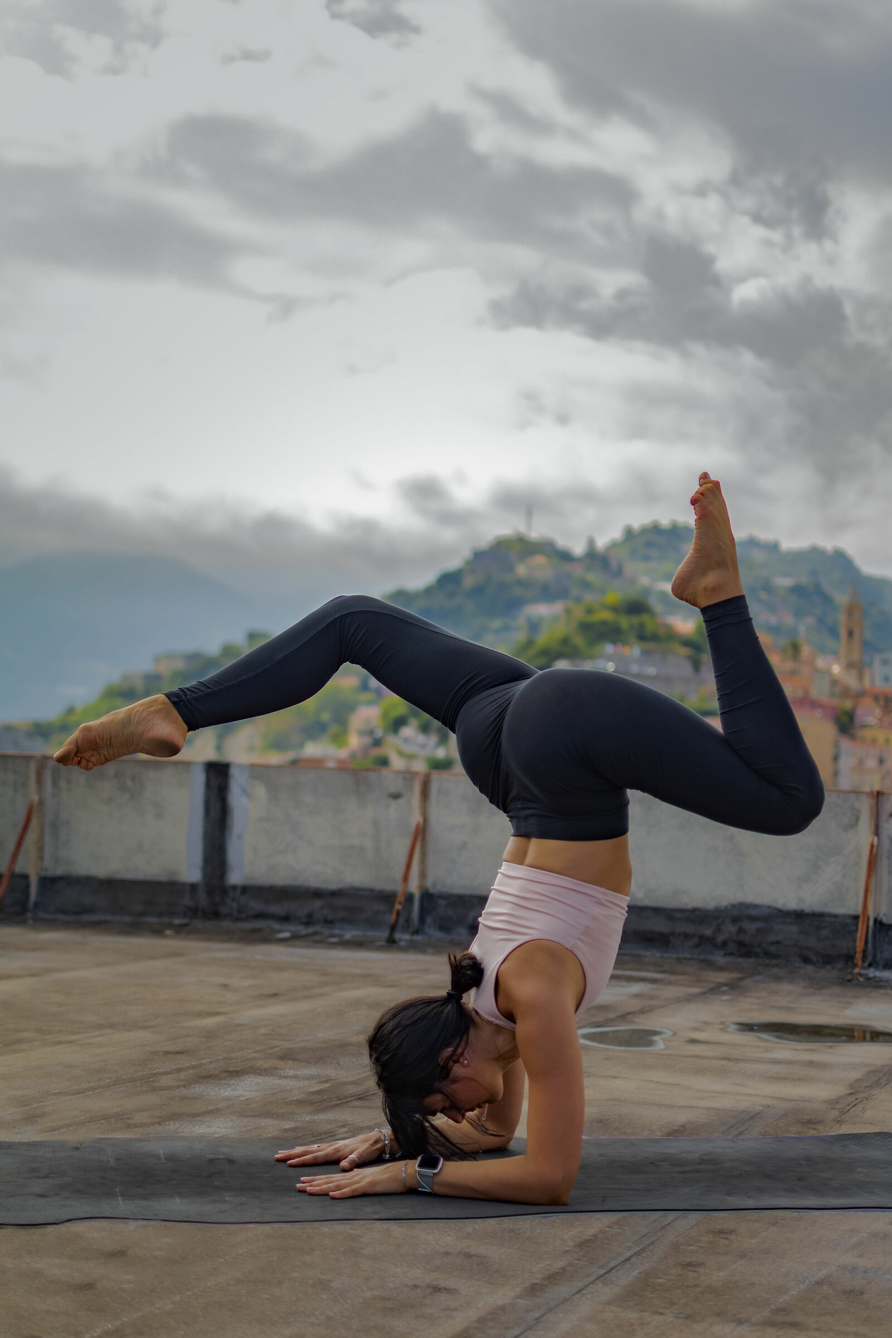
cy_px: 669
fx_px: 1951
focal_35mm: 52
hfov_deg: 25.8
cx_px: 446
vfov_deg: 37.9
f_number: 1.8
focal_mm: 35
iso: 100
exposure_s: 1/2000
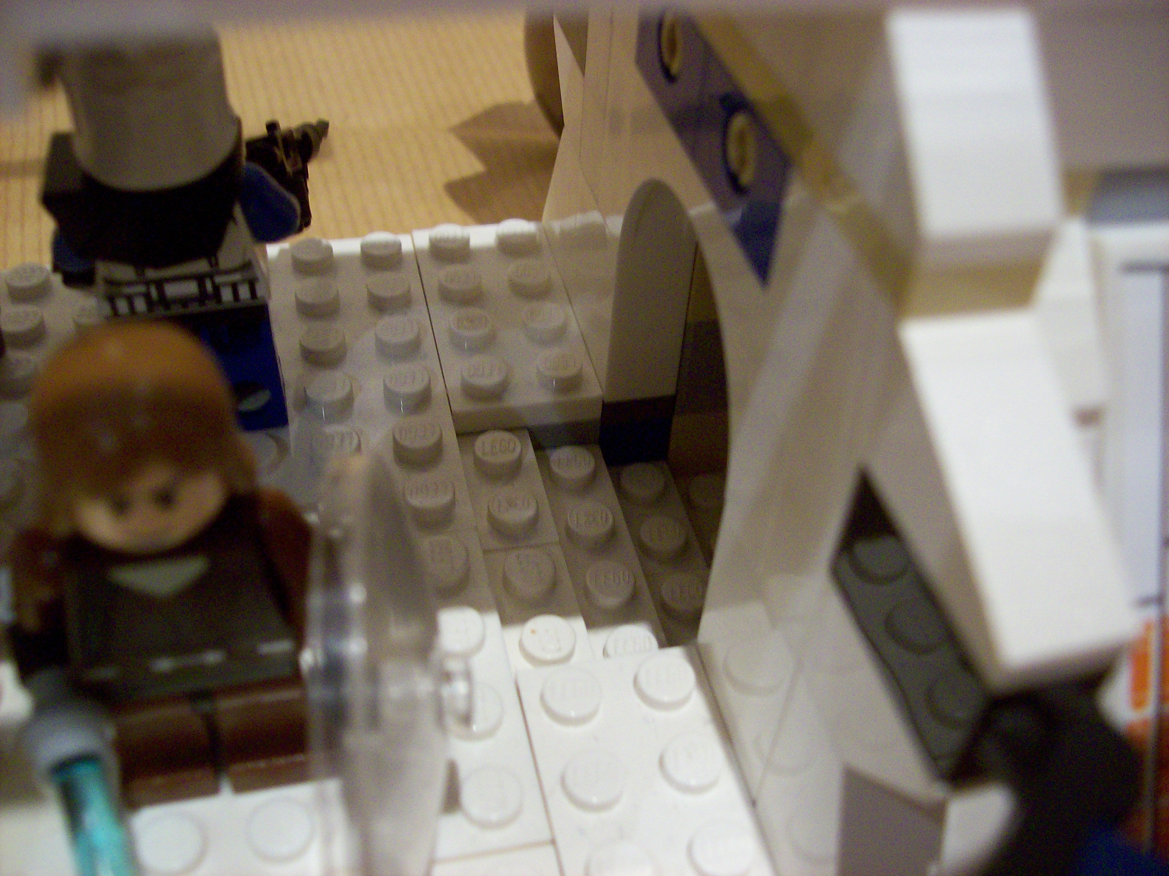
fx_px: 1215
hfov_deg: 51.4
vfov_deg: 39.6
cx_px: 584
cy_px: 438
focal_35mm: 36
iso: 160
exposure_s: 1/19.7
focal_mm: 6
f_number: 2.7
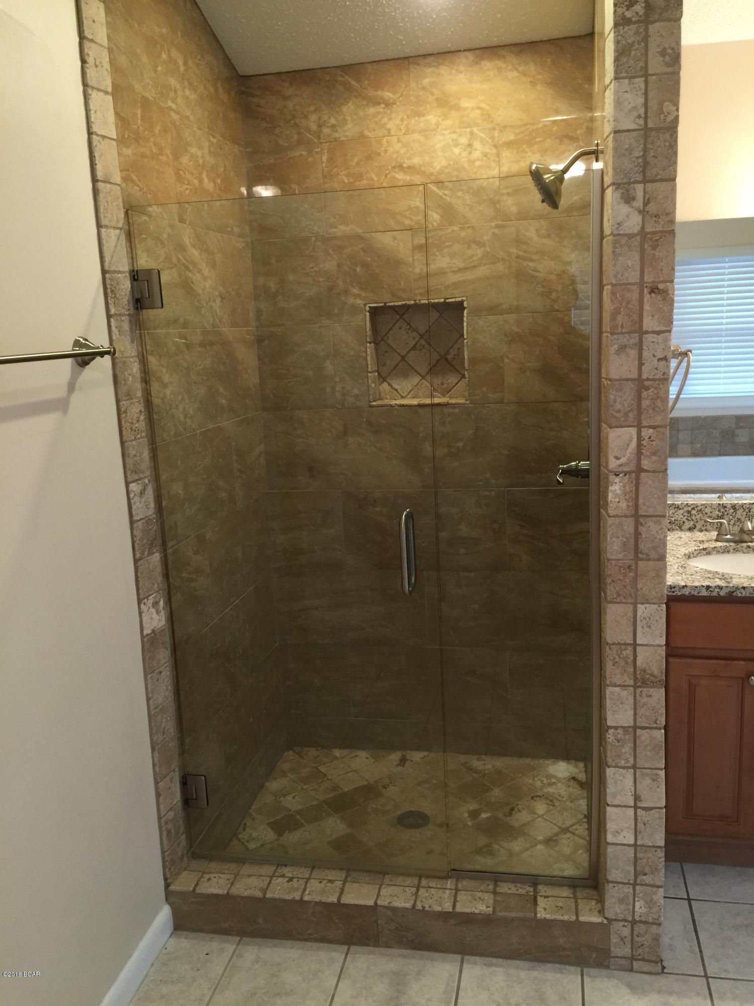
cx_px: 377
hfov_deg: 48.2
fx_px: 842
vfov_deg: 61.7
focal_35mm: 29
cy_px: 503
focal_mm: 4.15
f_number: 2.2
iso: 80
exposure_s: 1/15
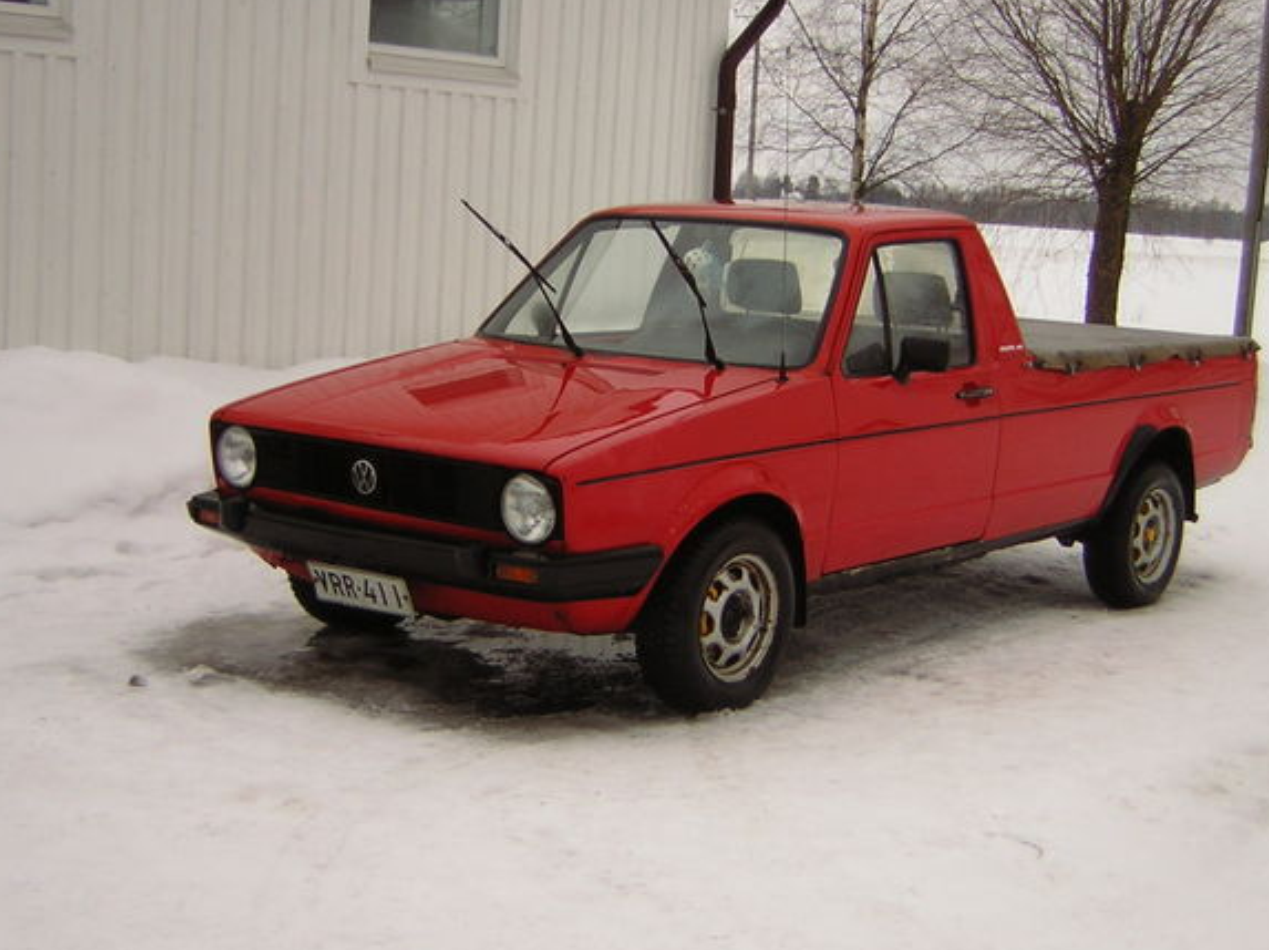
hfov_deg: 33.8
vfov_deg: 25.6
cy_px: 487
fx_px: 2088
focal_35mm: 57
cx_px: 682
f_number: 3.1
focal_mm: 6.6
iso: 50
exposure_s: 1/310
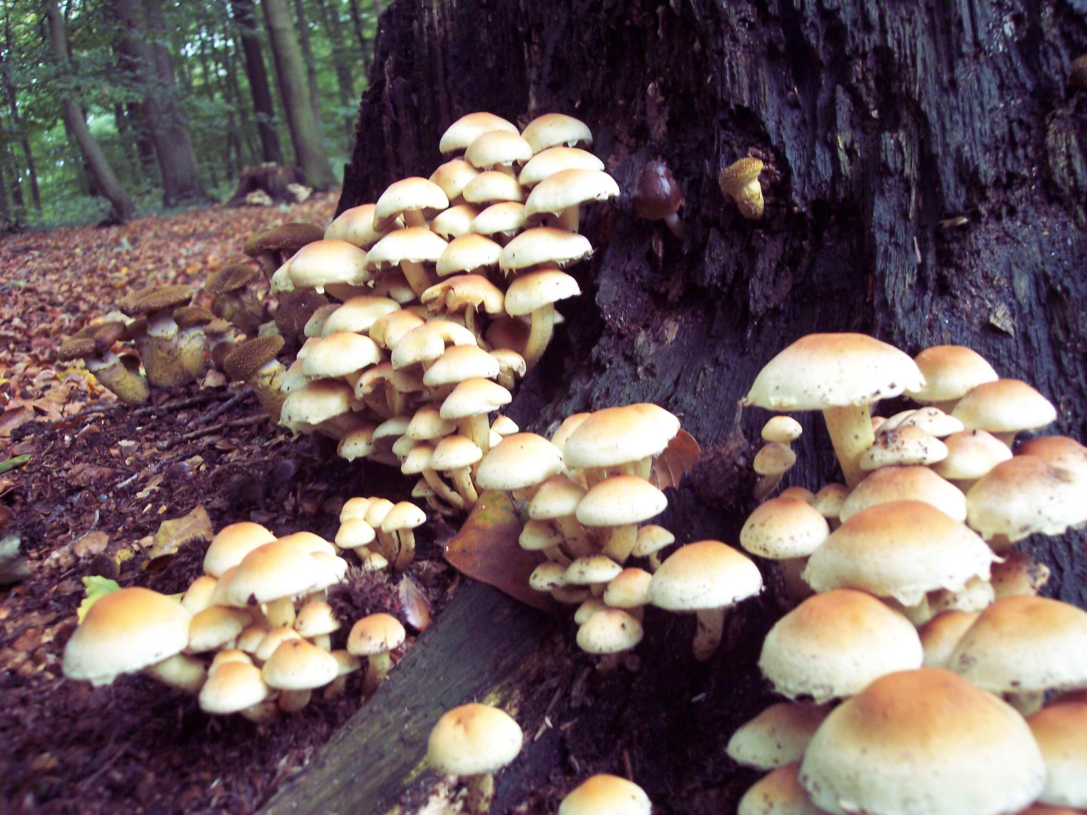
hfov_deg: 47.9
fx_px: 1225
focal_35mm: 39
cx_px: 544
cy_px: 408
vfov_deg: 36.8
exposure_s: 1/20
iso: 200
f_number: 3.4
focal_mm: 8
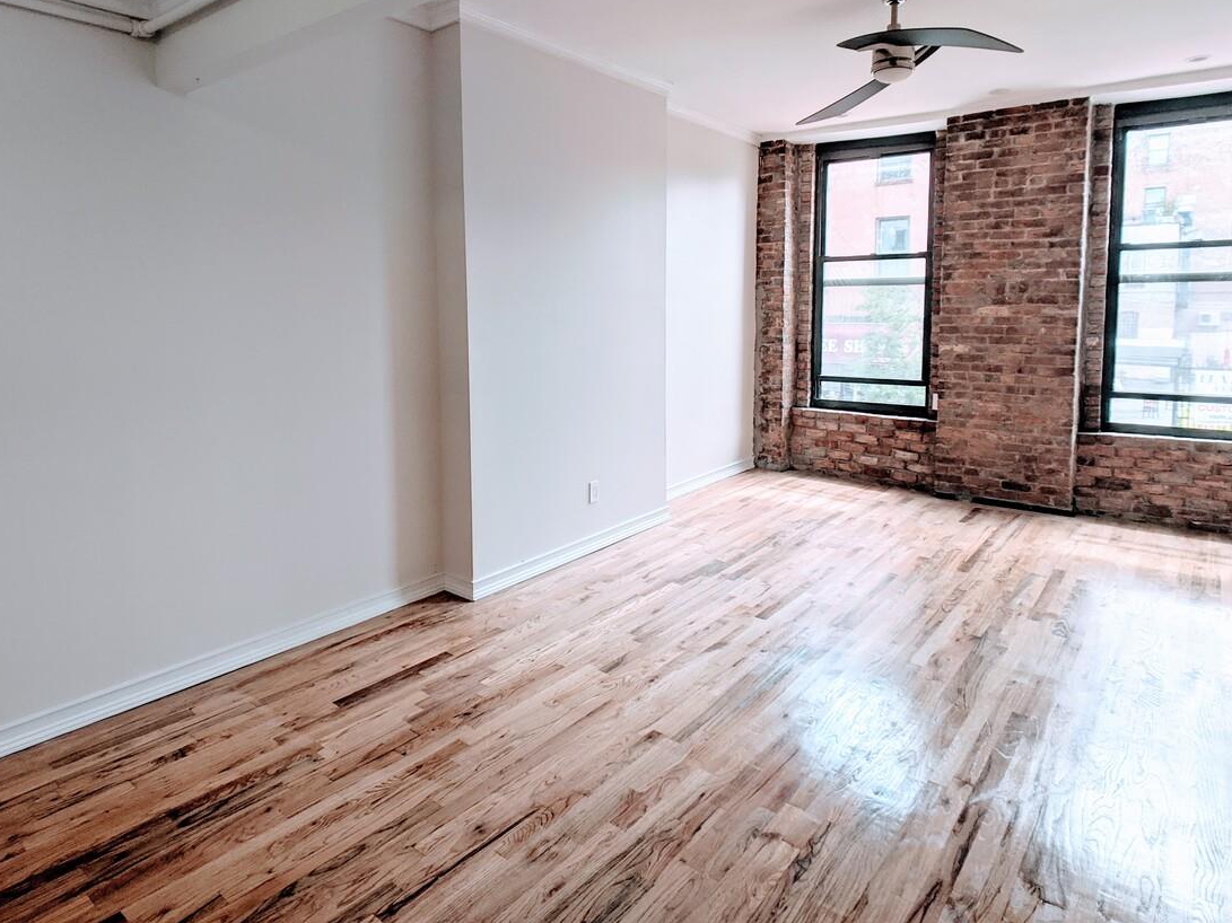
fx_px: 1174
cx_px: 539
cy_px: 387
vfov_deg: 42.8
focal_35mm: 33
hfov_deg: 55.2
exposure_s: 1/365
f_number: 1.8
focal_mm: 4.44
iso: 50
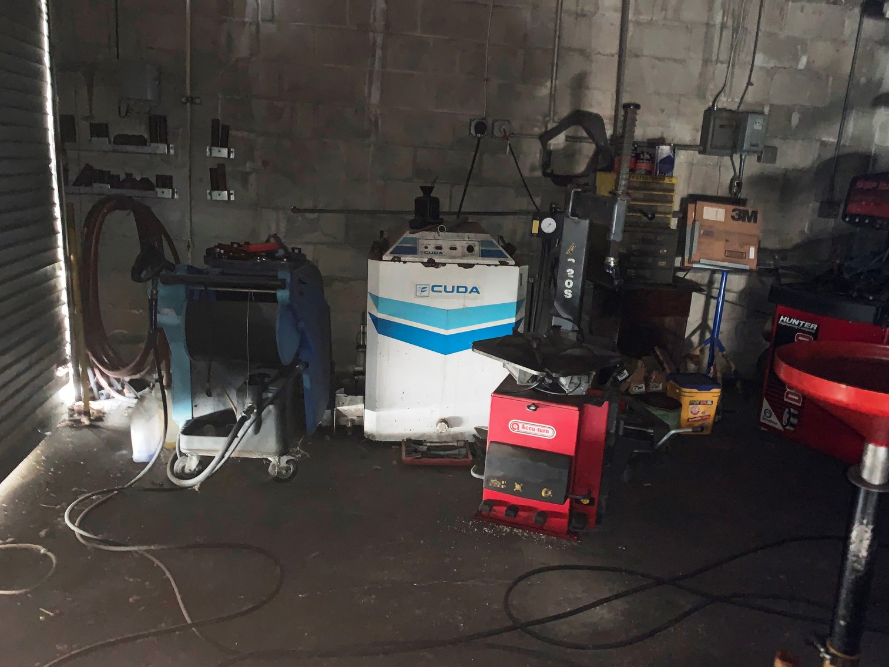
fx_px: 668
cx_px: 444
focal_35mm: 26
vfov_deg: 53.1
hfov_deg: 67.3
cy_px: 334
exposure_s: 1/4
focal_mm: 4.25
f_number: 1.8
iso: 400
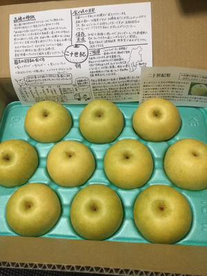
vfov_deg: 58.4
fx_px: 247
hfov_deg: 45.4
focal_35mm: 31
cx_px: 104
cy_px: 138
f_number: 2.4
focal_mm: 3.3
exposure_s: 1/30
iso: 100
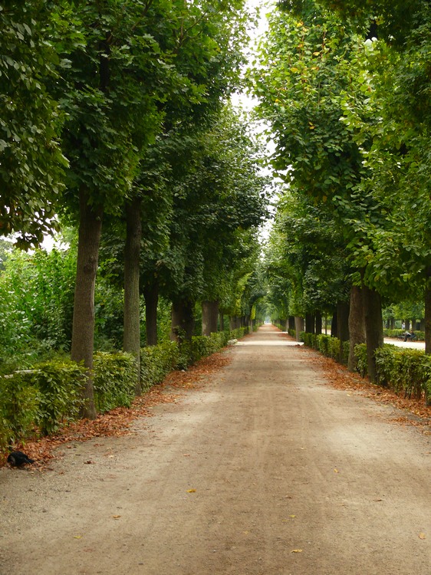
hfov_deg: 26.5
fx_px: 914
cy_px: 288
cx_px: 216
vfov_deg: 34.9
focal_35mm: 55
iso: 125
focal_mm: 11.5
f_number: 3.2
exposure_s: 1/30
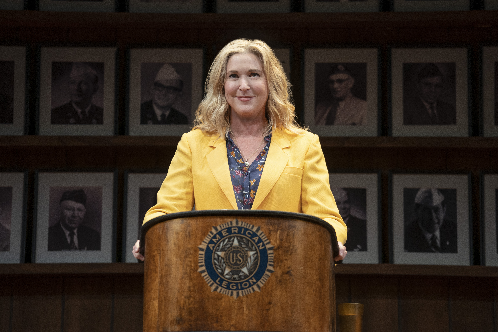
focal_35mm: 200
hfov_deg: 10.3
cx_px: 249
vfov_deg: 6.9
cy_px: 166
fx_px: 2766
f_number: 4
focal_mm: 200
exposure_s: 1/250
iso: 1250
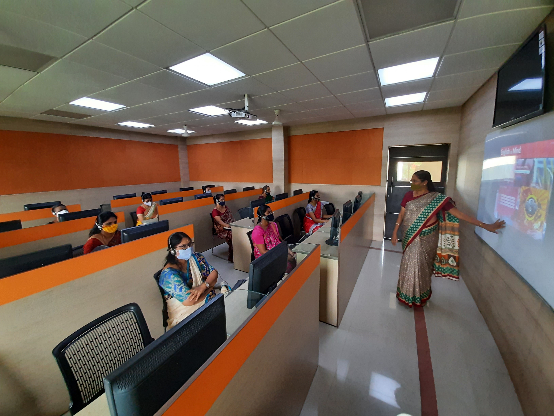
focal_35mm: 13
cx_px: 277
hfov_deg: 106.2
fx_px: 208
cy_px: 208
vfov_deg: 89.9
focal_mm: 1.42
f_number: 2.2
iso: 250
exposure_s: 1/50
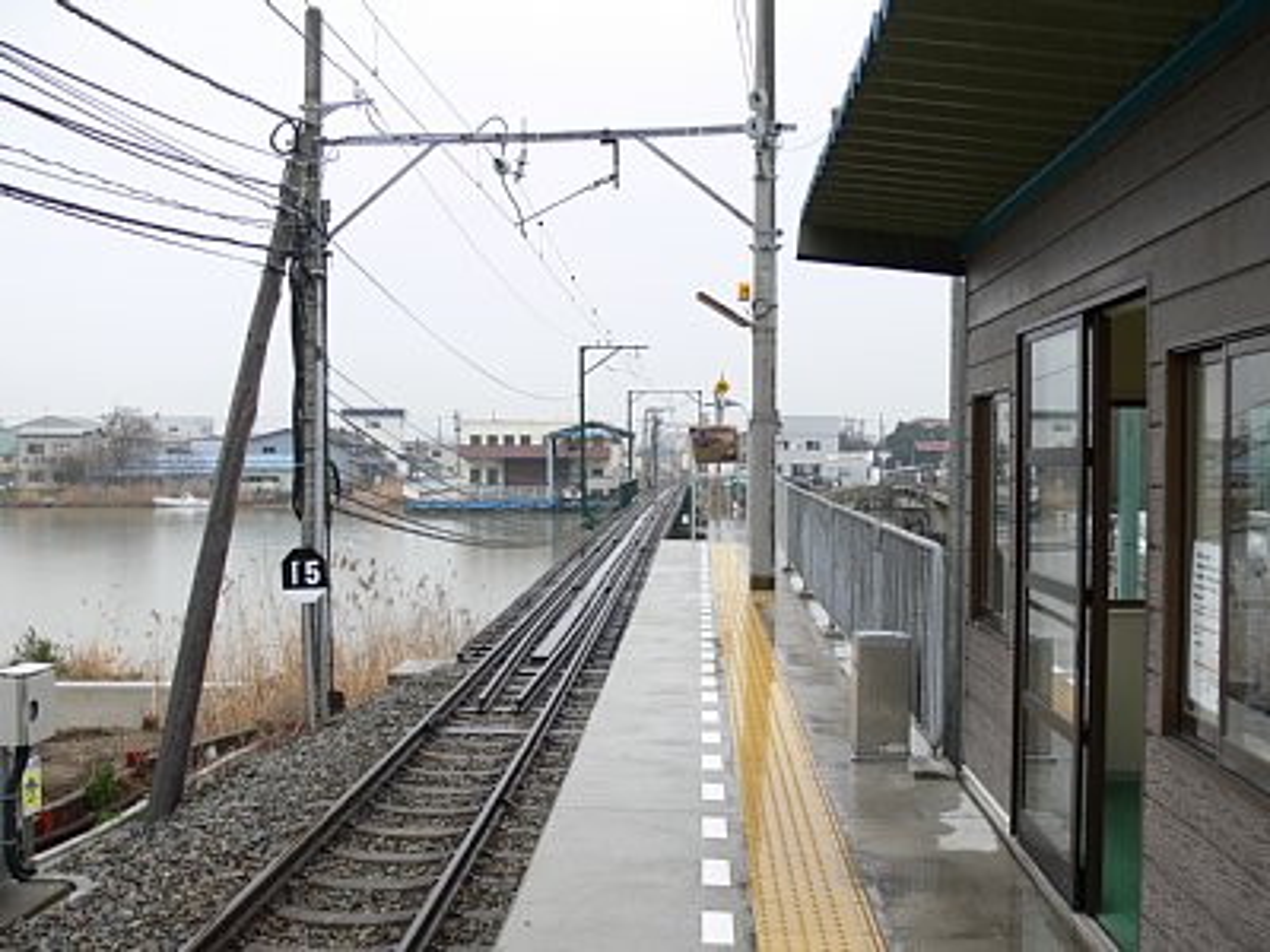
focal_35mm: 37
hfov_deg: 50.1
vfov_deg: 38.7
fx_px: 1357
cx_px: 635
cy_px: 476
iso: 80
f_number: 2.8
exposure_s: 1/50
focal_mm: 7.8
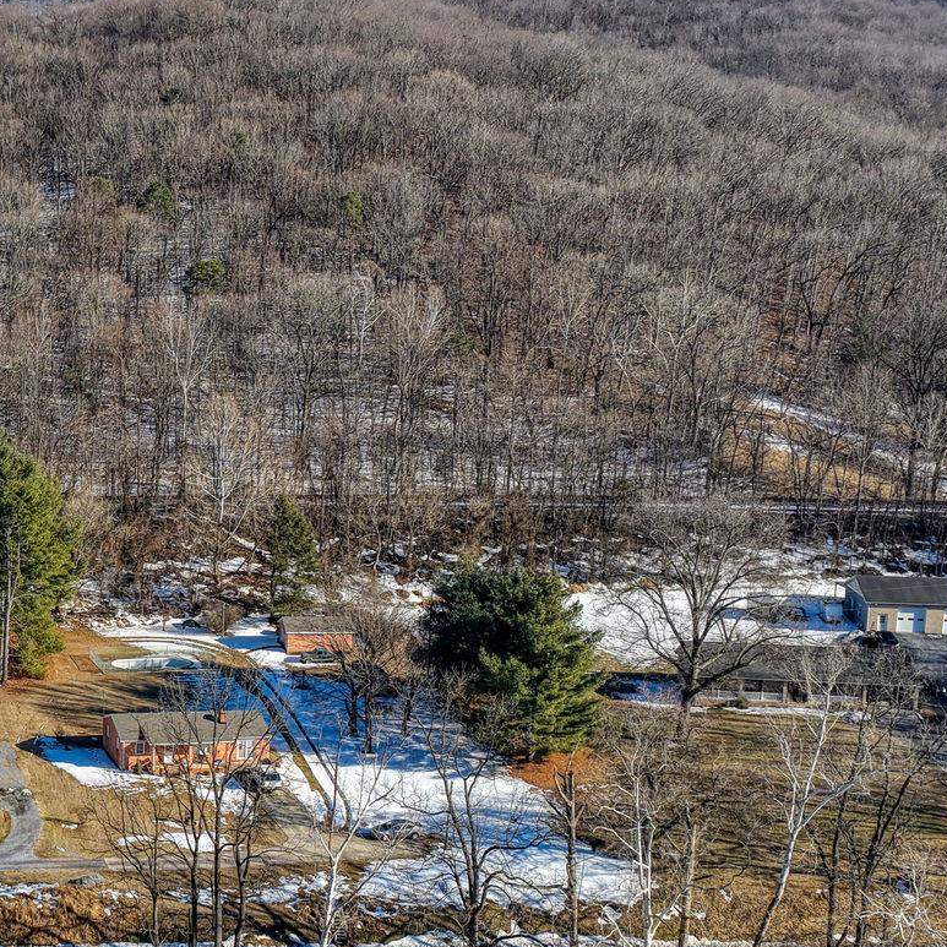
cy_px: 488
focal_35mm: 63
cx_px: -216
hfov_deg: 24.5
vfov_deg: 27.3
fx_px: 1950
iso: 160
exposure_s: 1/640
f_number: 2.8
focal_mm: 14.4
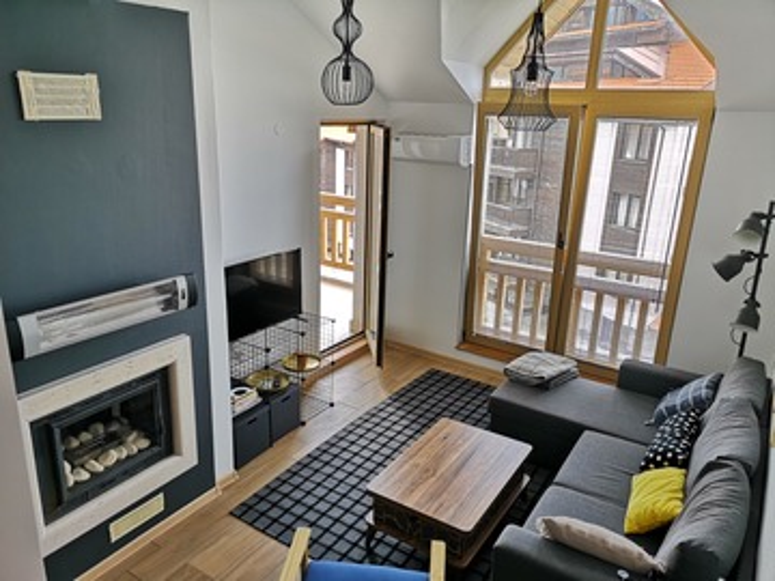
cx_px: 388
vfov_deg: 51.4
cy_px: 290
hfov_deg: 65.3
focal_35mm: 27
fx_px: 604
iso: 50
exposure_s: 1/50
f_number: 1.8
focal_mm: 5.58
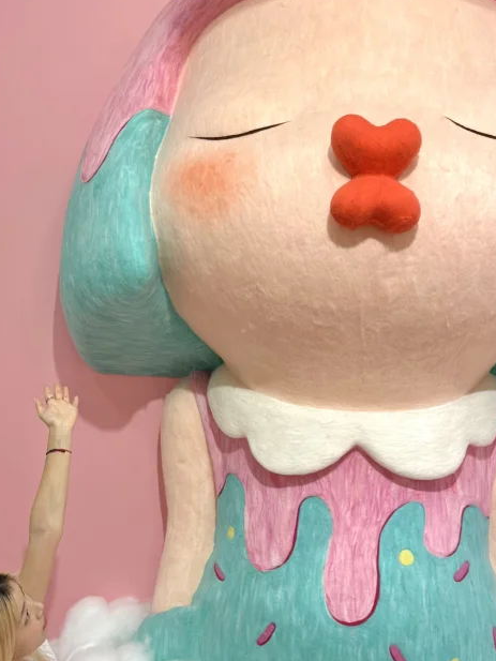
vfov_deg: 34.3
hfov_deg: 26.1
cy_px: 302
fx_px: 1070
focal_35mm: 56
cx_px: 260
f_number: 1.78
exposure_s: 1/100
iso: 80
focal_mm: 6.76
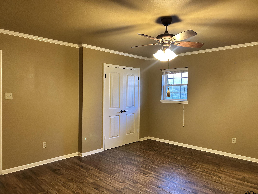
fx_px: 194
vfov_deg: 53.1
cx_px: 129
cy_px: 97
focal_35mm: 26
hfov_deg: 67.3
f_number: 1.5
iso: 500
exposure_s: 1/60
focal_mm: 5.7
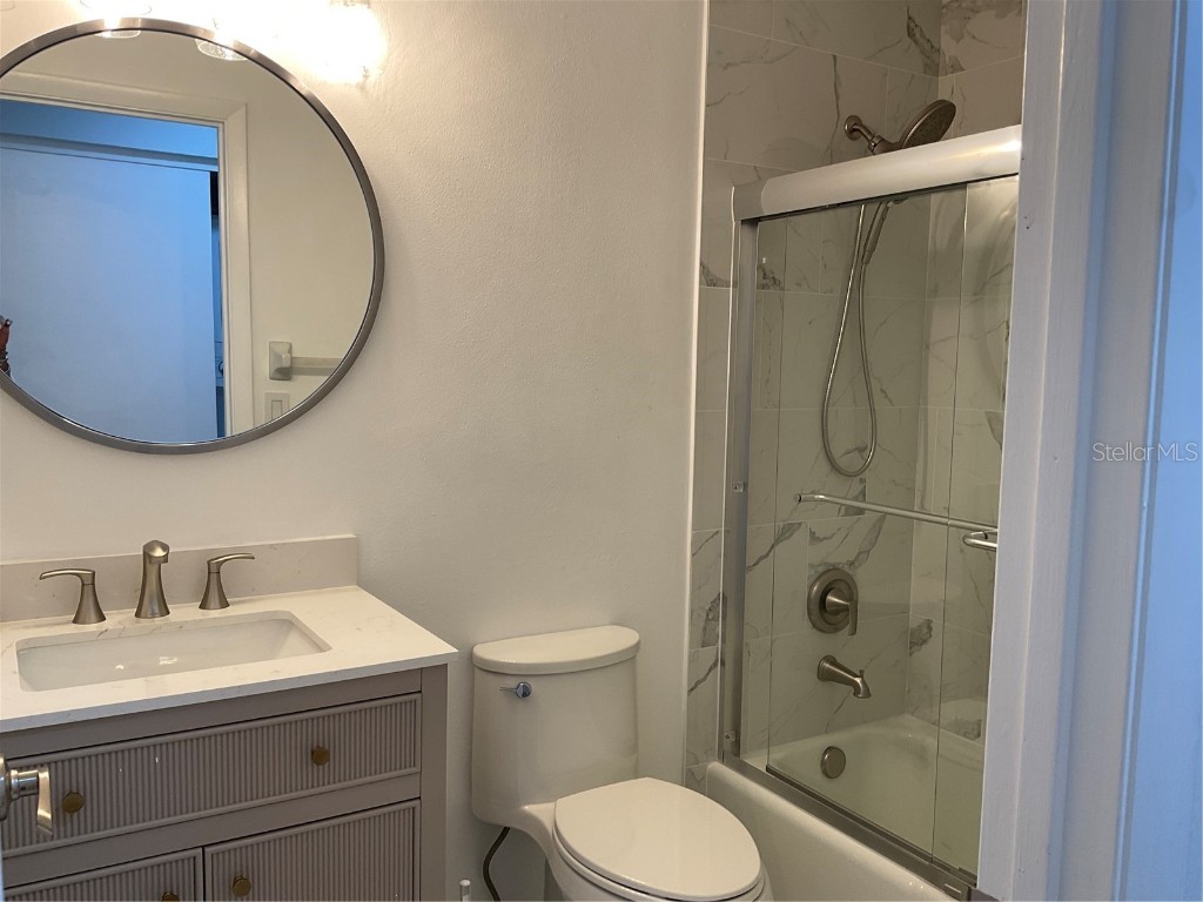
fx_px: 1008
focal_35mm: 29
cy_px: 451
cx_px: 602
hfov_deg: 61.7
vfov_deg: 48.2
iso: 40
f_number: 1.8
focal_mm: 3
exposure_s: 1/60
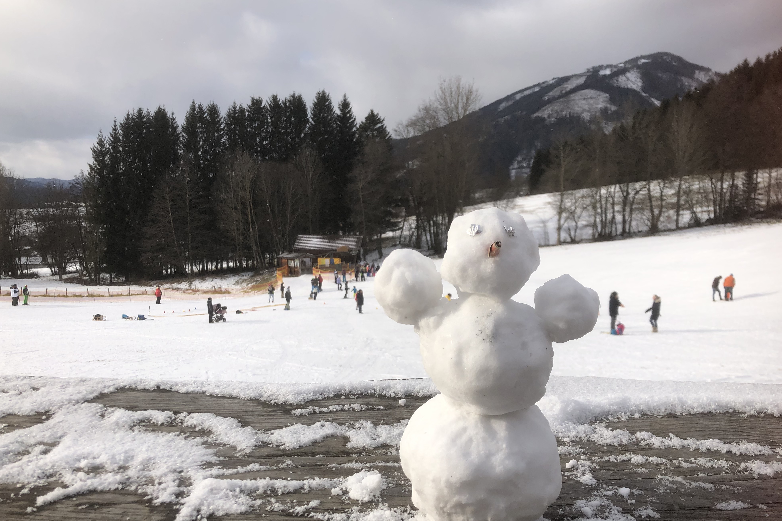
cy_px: 295
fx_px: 652
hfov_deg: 61.9
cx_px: 386
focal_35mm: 30
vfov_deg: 43.5
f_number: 1.8
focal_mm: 4
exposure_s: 1/1779
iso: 20
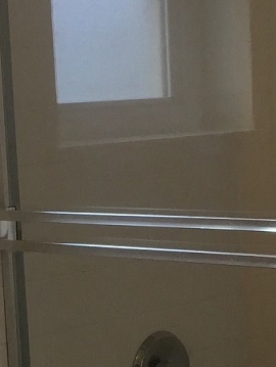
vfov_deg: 15.9
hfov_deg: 12.1
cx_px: 62
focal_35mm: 122
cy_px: 326
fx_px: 1295
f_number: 2.2
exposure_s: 1/40
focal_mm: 4.15
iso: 25
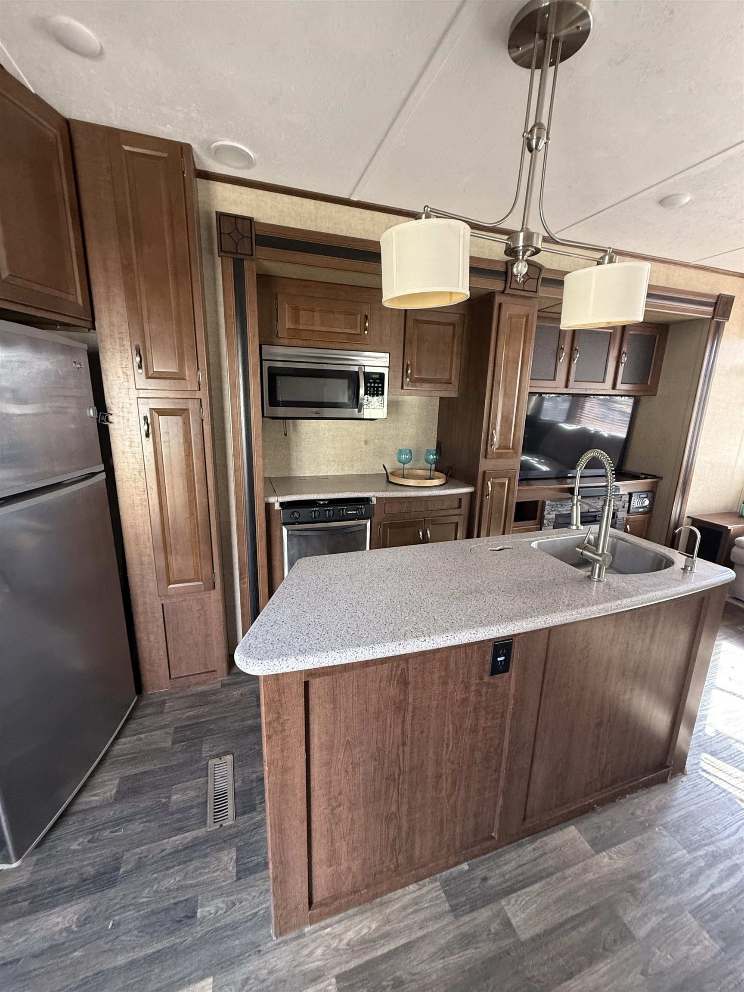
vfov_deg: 102.1
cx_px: 372
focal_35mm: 14
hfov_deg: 85.7
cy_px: 496
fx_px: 401
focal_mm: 2.22
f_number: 2.2
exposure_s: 1/60
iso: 400
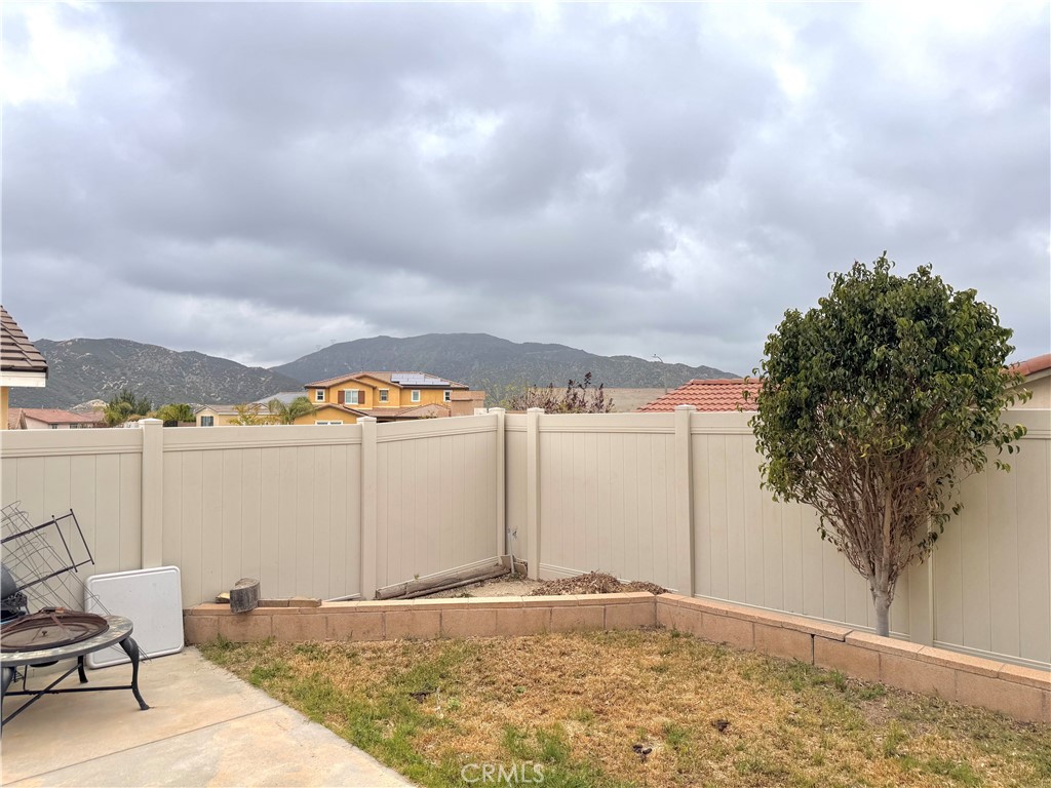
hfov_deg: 71.6
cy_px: 394
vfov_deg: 56.8
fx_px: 729
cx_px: 526
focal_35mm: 24
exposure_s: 1/3802
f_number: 1.78
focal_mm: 6.76
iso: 80
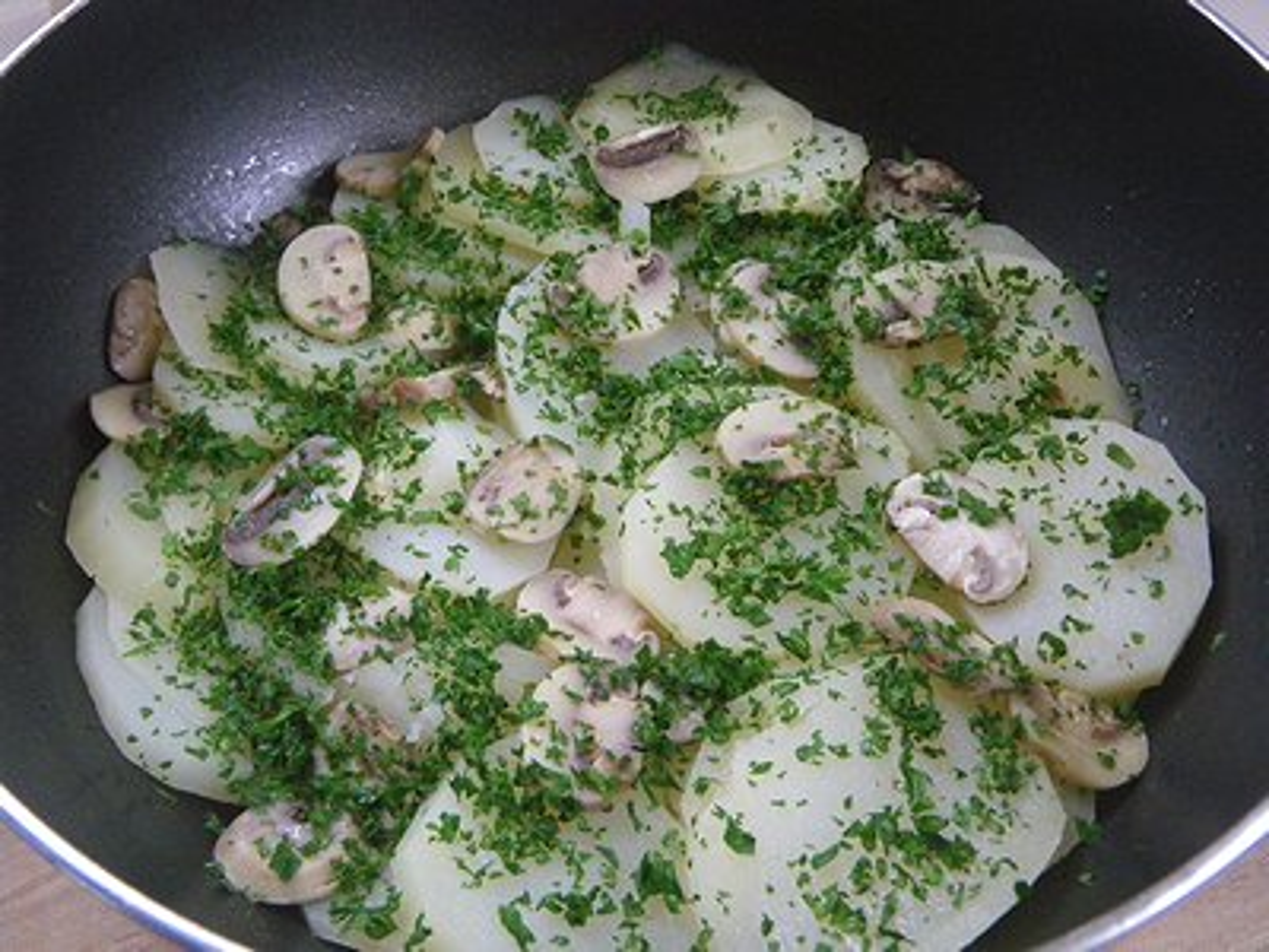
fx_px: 1246
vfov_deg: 41.8
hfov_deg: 54.0
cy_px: 476
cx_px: 634
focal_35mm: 34
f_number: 3.8
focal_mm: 6.1
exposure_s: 1/50
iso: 640
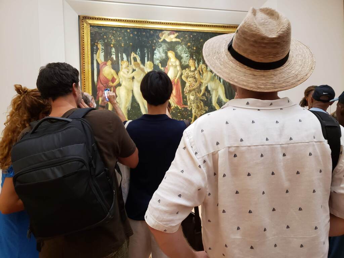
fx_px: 258
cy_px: 129
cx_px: 172
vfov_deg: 53.1
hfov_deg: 67.3
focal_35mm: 26
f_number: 1.5
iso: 250
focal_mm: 4.3
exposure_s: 1/24
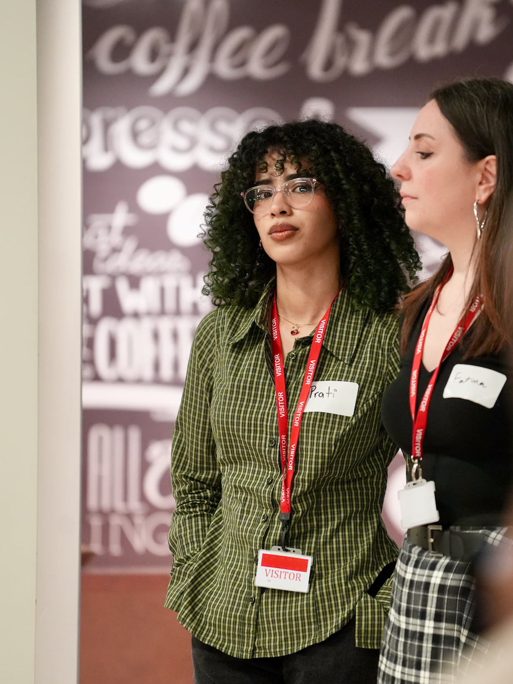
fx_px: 5711
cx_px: 342
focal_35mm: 289
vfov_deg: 6.9
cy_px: 342
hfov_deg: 5.1
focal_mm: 200
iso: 5000
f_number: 4
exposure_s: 1/200
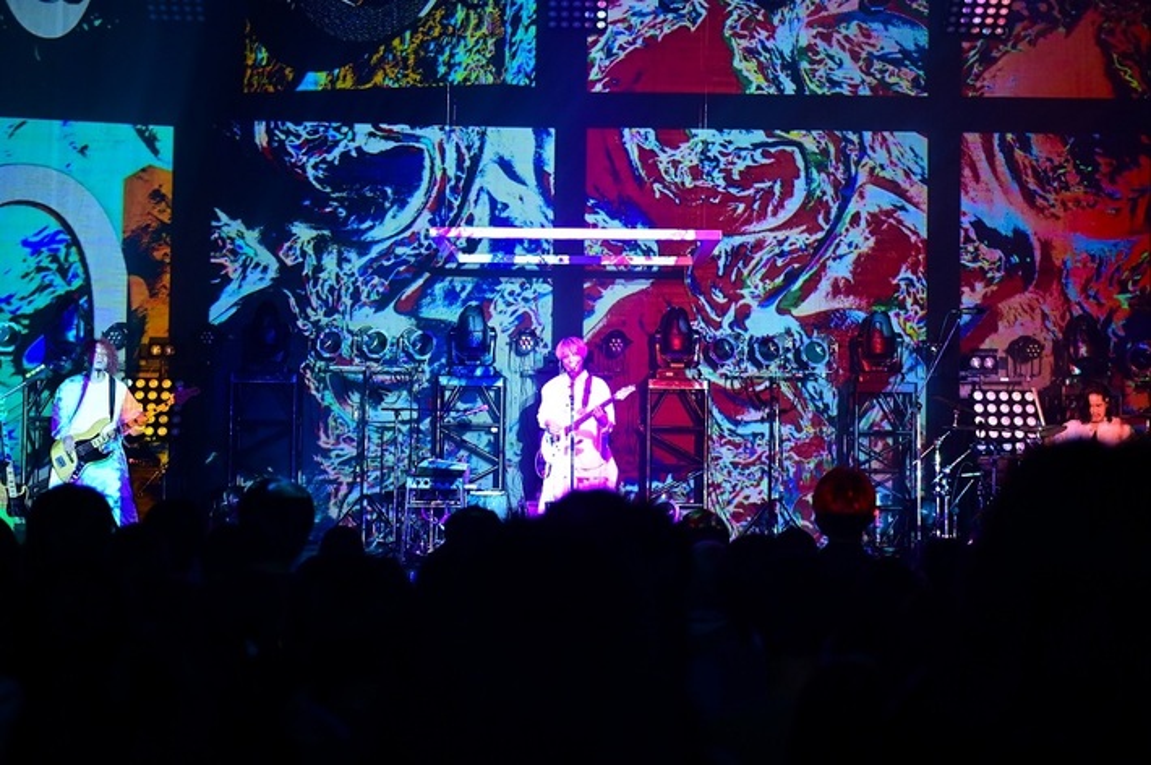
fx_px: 1917
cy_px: 382
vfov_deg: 22.6
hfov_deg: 33.4
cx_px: 576
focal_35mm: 60
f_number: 2.8
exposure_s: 1/200
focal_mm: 60
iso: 3200
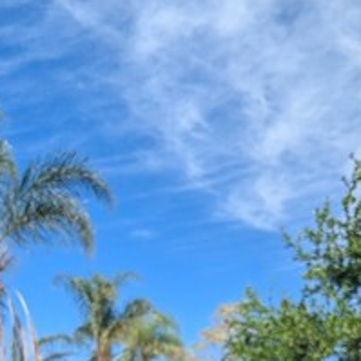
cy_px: 486
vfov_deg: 32.1
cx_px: 225
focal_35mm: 37
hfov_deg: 44.6
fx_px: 437
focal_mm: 1.95
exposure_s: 1/1422
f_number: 2.2
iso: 67
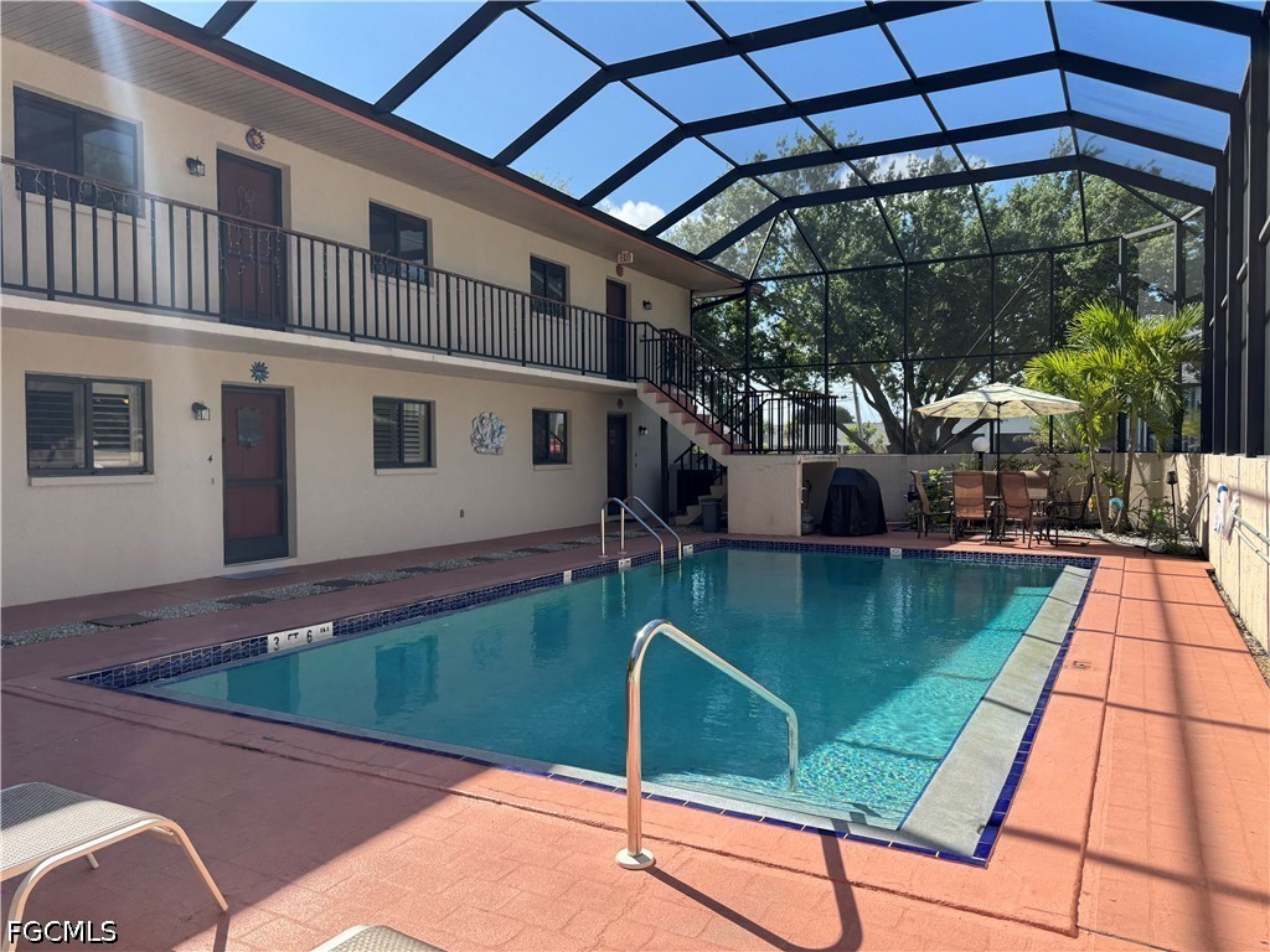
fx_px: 881
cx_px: 635
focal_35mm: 24
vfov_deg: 56.8
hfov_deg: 71.6
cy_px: 476
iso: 80
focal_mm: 6.76
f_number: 1.78
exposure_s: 1/1767
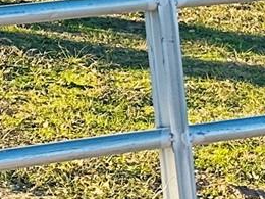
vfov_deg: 6.9
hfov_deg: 7.9
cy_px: -435
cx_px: -702
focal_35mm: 189
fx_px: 1447
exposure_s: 1/704
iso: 80
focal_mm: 6.86
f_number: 1.78
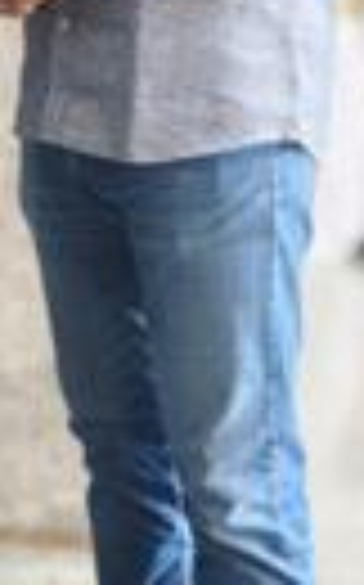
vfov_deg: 14.8
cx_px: -189
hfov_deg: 9.2
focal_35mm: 139
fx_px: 2211
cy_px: -11
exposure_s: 1/100
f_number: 0.95
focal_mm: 7.1
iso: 559
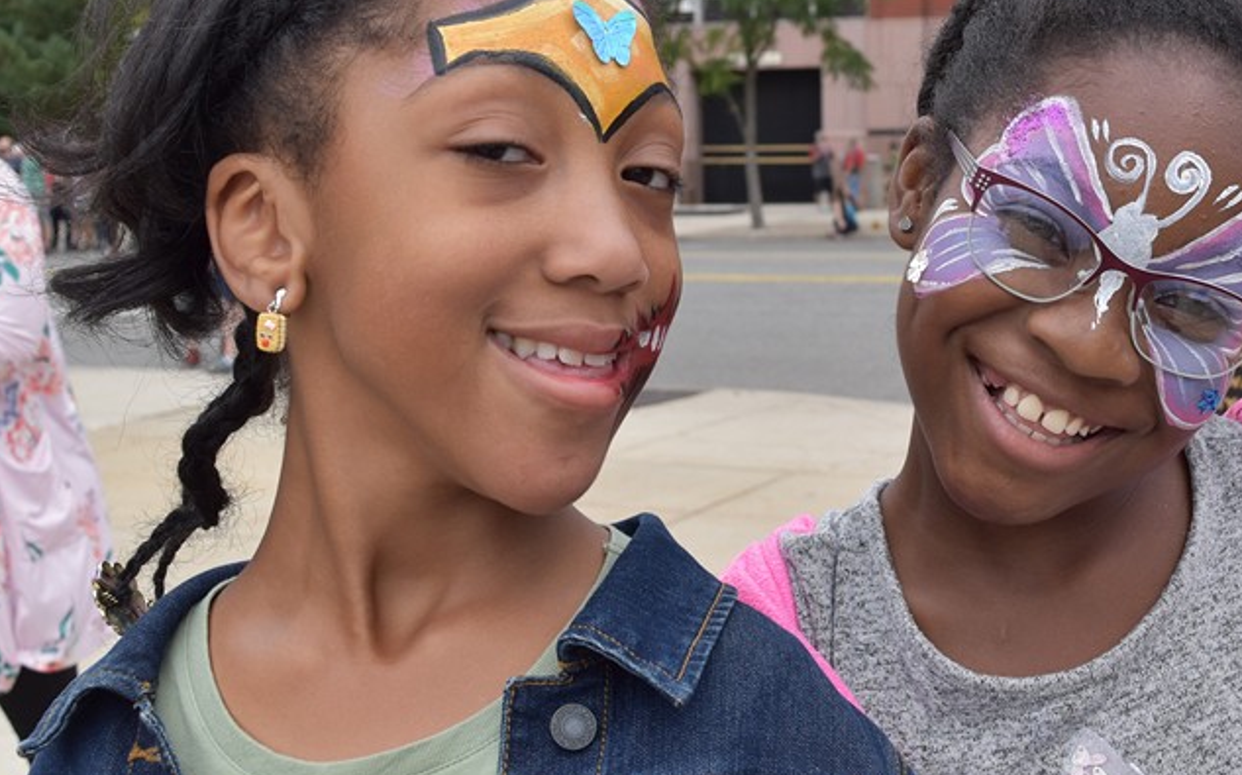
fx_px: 1962
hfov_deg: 34.8
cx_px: 816
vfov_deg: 22.3
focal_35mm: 58
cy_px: 295
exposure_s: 1/250
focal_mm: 24
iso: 400
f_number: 8
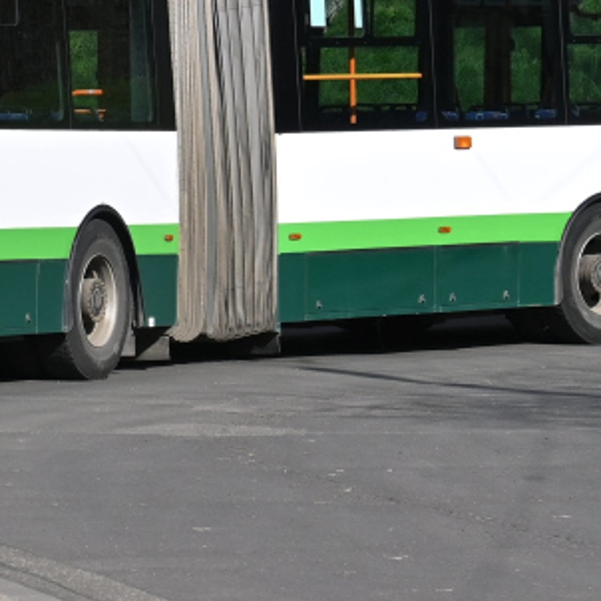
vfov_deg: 6.7
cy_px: -210
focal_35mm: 258
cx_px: -34
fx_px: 5064
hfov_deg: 6.8
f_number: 6.3
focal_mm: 47
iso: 160
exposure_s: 1/1000
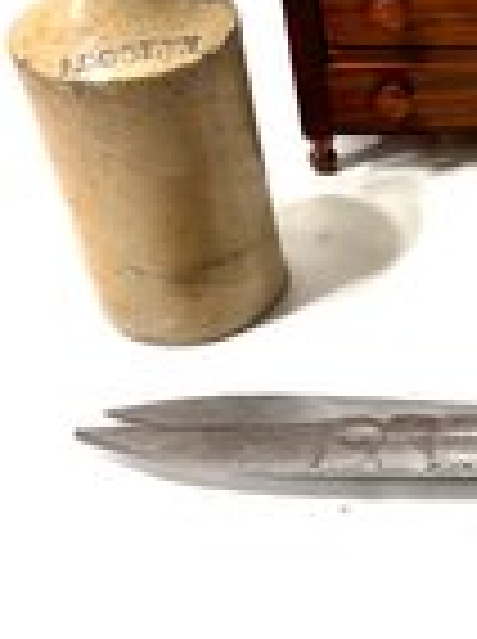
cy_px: 272
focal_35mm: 63
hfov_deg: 21.1
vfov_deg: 30.7
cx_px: 614
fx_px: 1161
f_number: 1.6
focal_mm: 5.96
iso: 50
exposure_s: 1/120
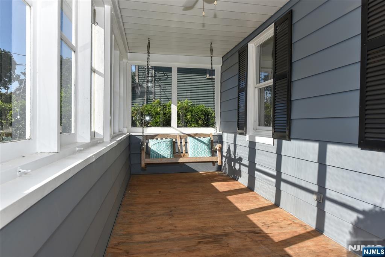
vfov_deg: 55.1
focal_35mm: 23
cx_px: 192
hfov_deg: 76.1
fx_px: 246
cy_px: 128
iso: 100
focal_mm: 23
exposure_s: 1/200
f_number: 8
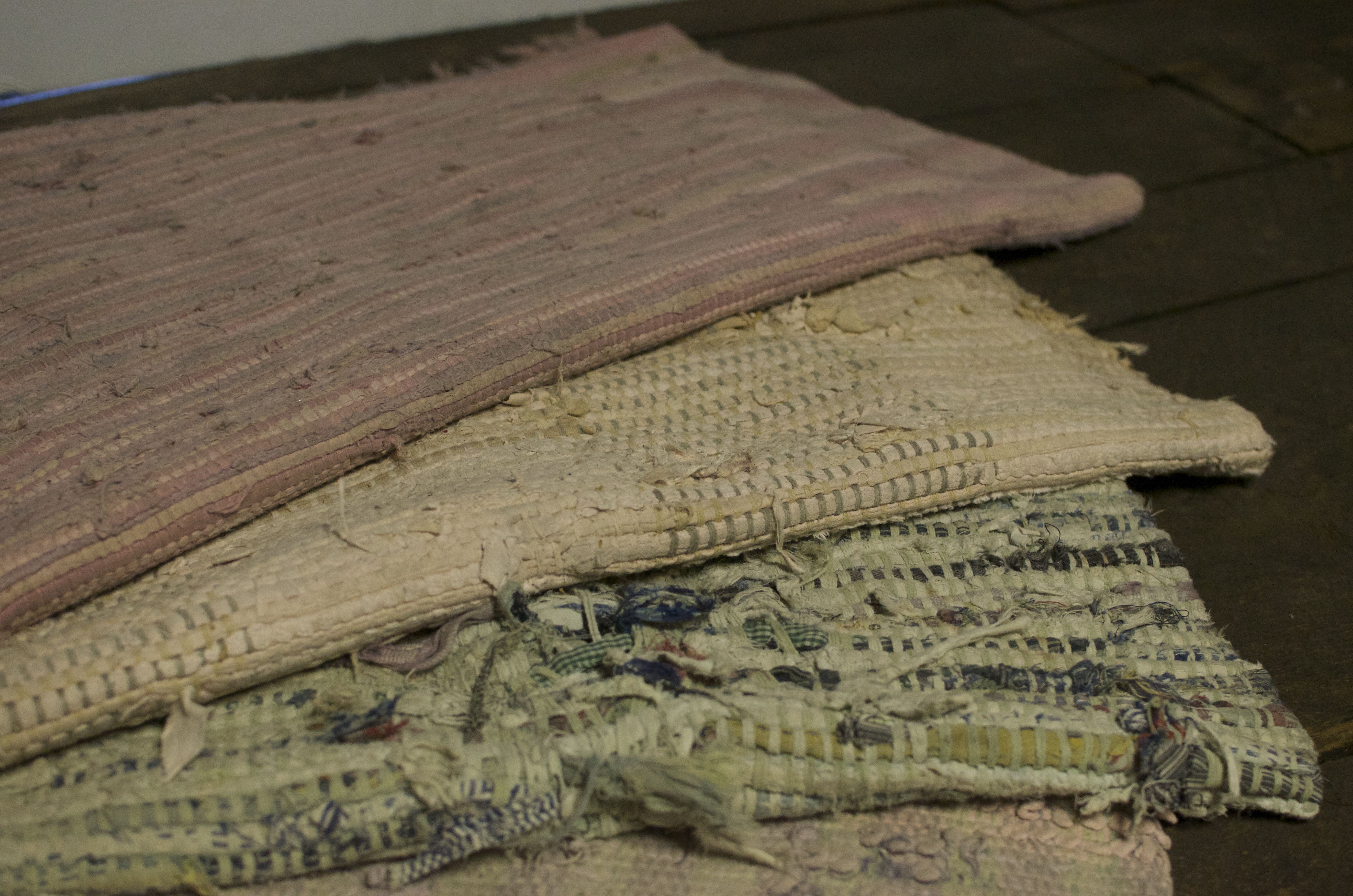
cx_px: 676
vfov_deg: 25.6
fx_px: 1969
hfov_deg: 37.9
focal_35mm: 52
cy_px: 448
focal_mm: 35
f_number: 3.2
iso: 4000
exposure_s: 1/100
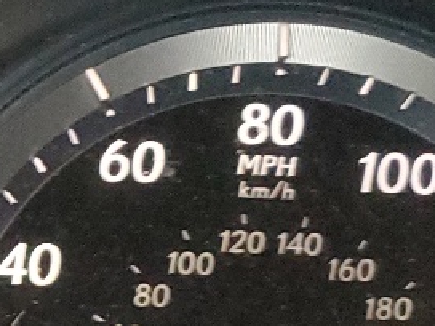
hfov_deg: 12.1
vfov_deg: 9.7
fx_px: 1923
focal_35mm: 153
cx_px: -299
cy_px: 181
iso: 576
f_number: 1.5
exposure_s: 1/17
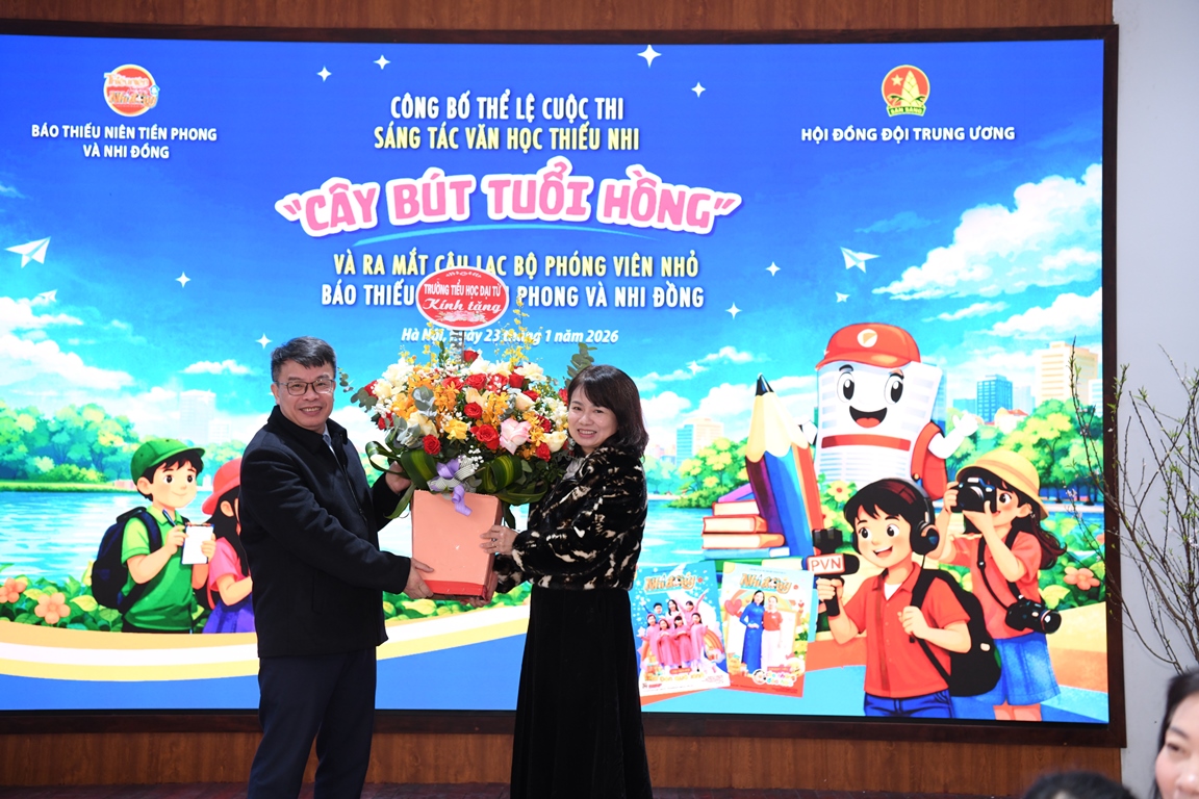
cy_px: 400
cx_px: 600
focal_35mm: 50
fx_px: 1665
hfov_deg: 39.6
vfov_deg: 27.0
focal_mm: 50
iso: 1250
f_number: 4
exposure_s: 1/125
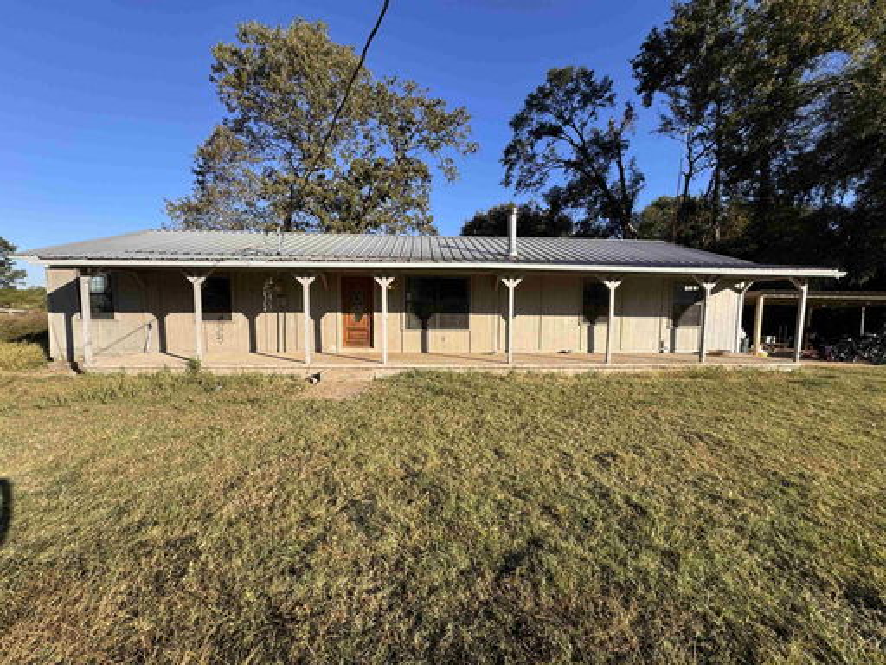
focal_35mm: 14
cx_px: 443
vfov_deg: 85.7
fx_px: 358
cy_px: 332
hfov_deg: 102.1
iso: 50
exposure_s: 1/1370
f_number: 2.2
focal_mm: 2.22
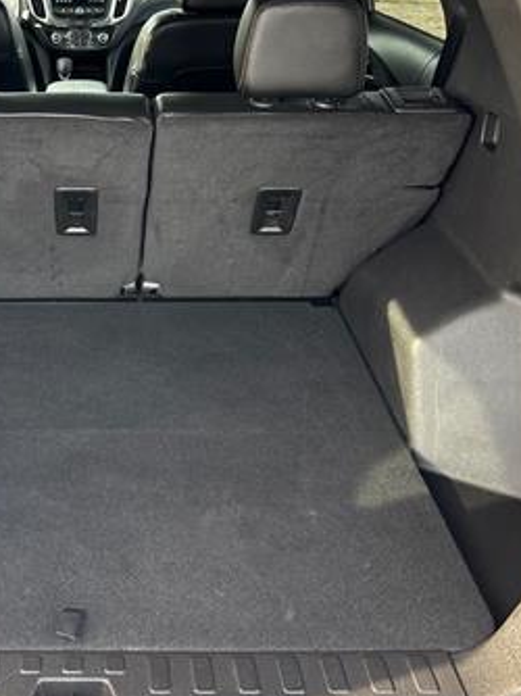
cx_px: 73
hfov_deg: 30.4
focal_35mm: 46
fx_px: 924
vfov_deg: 41.2
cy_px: 315
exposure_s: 1/169
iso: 200
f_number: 1.78
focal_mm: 6.76
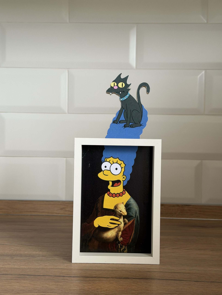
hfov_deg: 30.3
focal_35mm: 48
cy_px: 148
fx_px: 410
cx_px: 111
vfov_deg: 39.7
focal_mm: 6.76
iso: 100
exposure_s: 1/64
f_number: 1.78
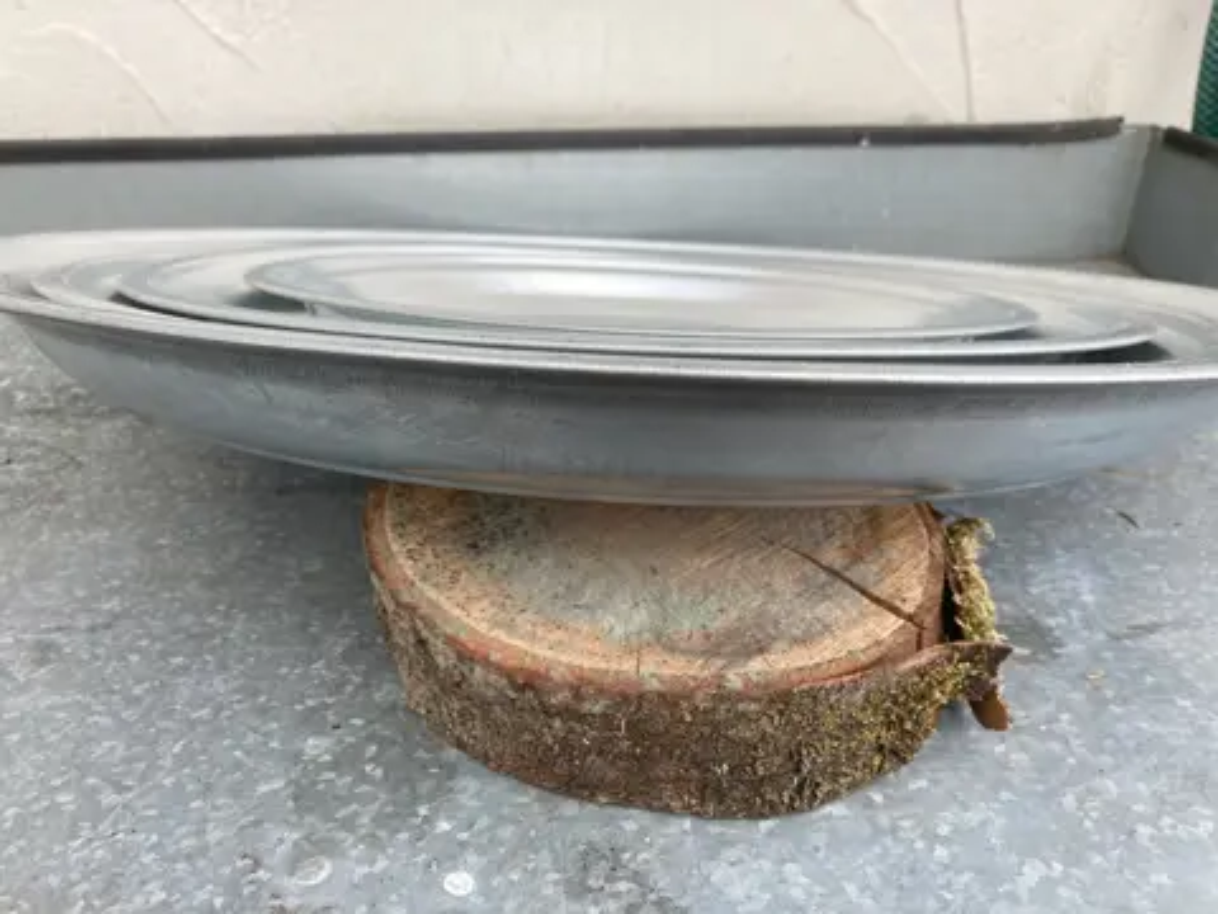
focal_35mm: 28
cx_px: 609
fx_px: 985
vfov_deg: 49.7
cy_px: 457
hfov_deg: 63.4
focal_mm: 3.99
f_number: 1.8
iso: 20
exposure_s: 1/136
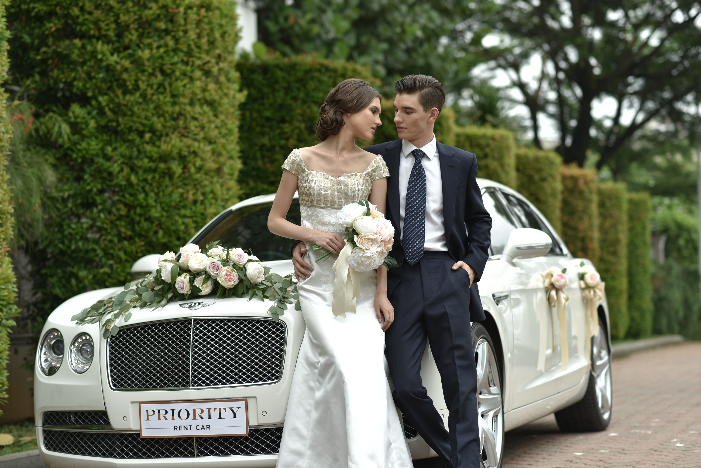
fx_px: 1656
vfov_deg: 16.1
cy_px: 234
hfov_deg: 23.9
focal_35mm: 85
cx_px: 350
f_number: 3.2
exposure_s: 1/400
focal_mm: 85
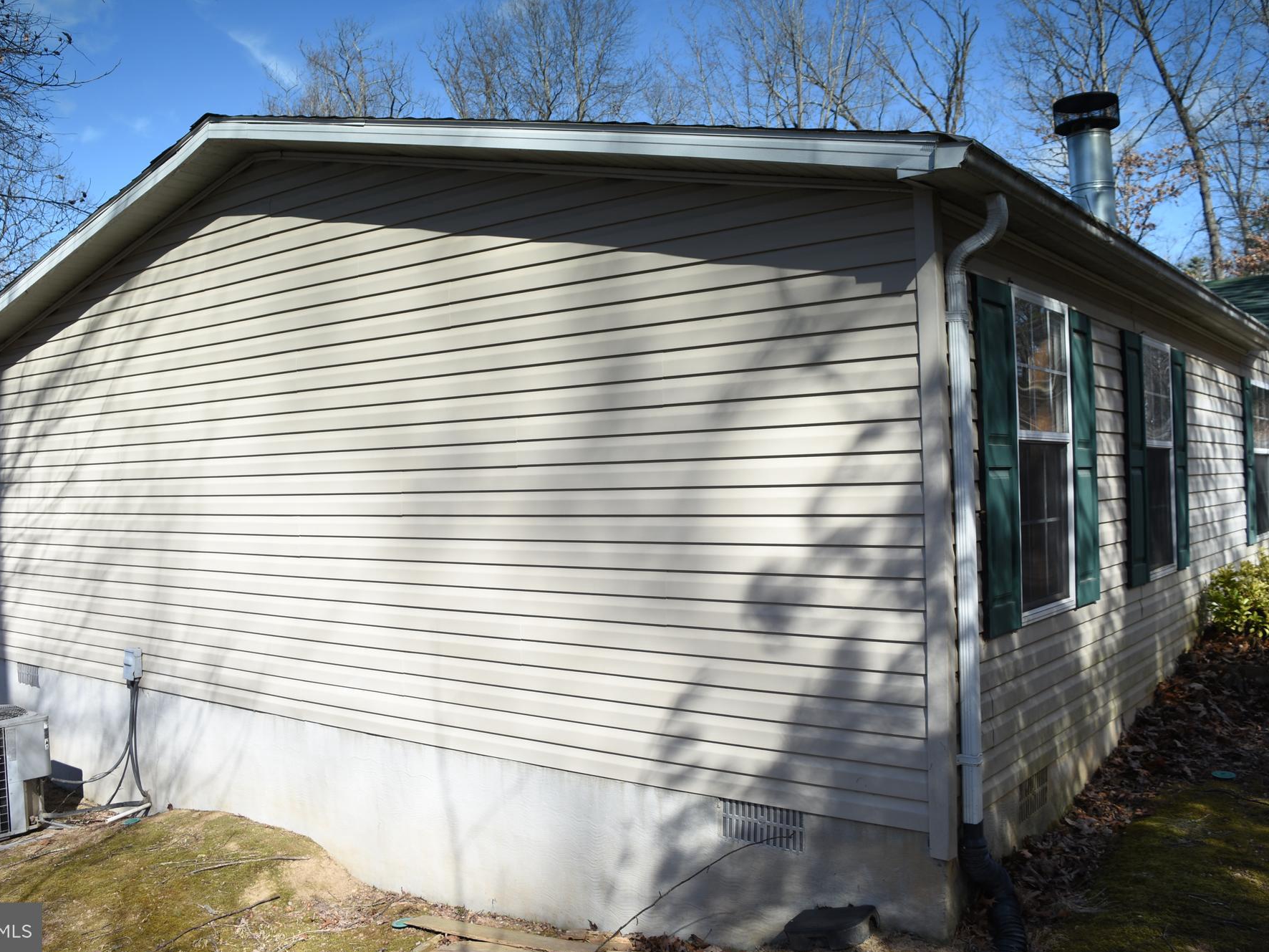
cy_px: 466
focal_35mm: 30
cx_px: 617
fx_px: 1100
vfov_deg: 46.8
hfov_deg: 60.0
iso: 100
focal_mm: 18
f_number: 5
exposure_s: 1/400
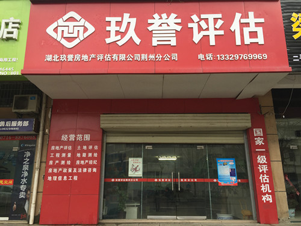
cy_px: 113
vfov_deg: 48.2
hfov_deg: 61.7
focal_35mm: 29
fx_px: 252
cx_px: 150
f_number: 2.2
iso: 32
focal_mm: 4.15
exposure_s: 1/50
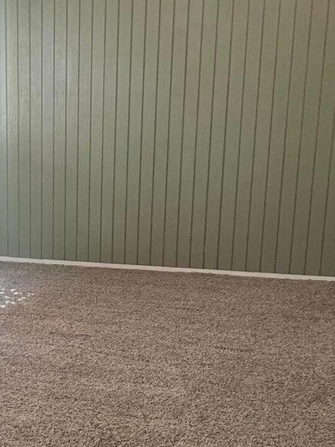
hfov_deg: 19.7
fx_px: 930
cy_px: 383
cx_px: -20
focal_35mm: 72
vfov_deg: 26.3
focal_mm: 4.2
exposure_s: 1/60
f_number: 1.6
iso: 200
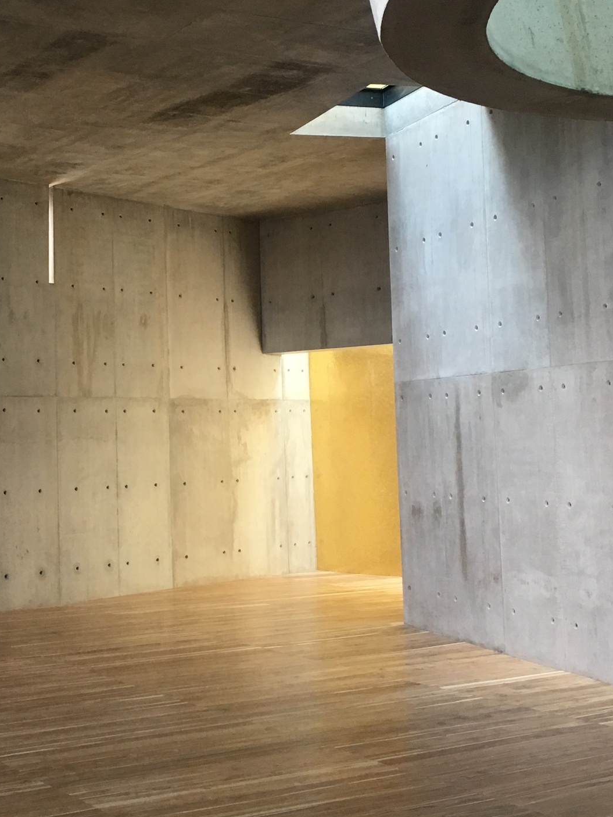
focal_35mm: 55
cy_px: 334
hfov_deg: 26.0
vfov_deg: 34.8
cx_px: 100
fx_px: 1298
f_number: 2.2
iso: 40
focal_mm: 4.15
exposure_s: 1/30
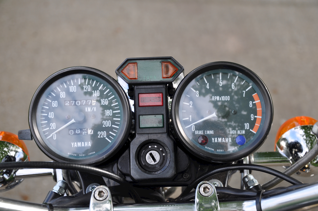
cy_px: 106
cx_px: 159
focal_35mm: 87
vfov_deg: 15.7
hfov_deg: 23.4
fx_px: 768
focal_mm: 58
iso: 200
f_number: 5.6
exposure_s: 1/125
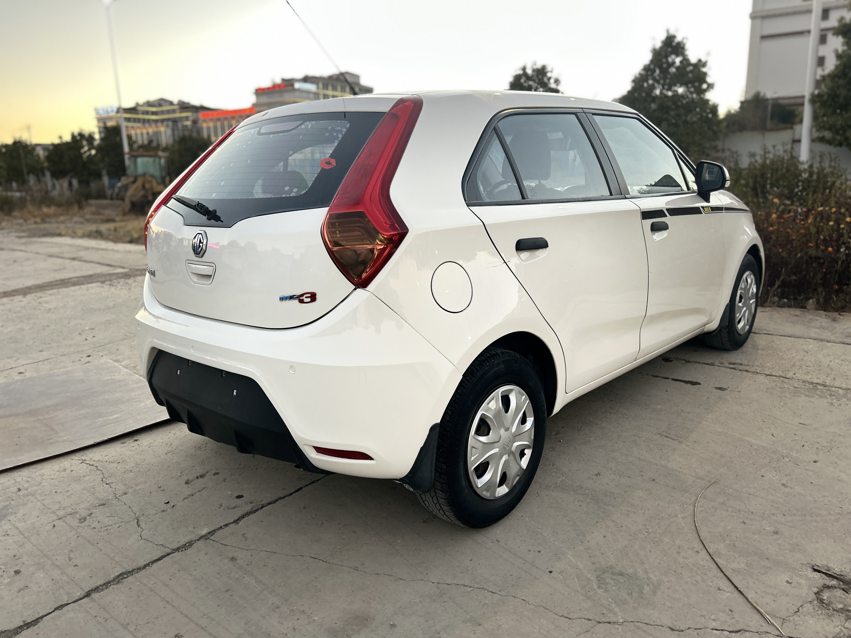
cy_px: 319
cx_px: 426
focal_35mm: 26
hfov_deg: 67.3
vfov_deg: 53.1
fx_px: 639
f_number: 1.5
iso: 125
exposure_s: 1/121
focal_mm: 5.7
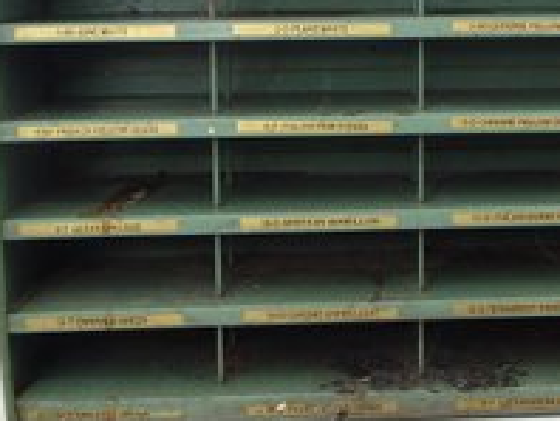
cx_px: 409
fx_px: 1037
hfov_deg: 29.8
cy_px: 112
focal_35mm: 64
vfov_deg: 22.8
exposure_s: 1/160
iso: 320
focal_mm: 6.64
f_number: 4.7
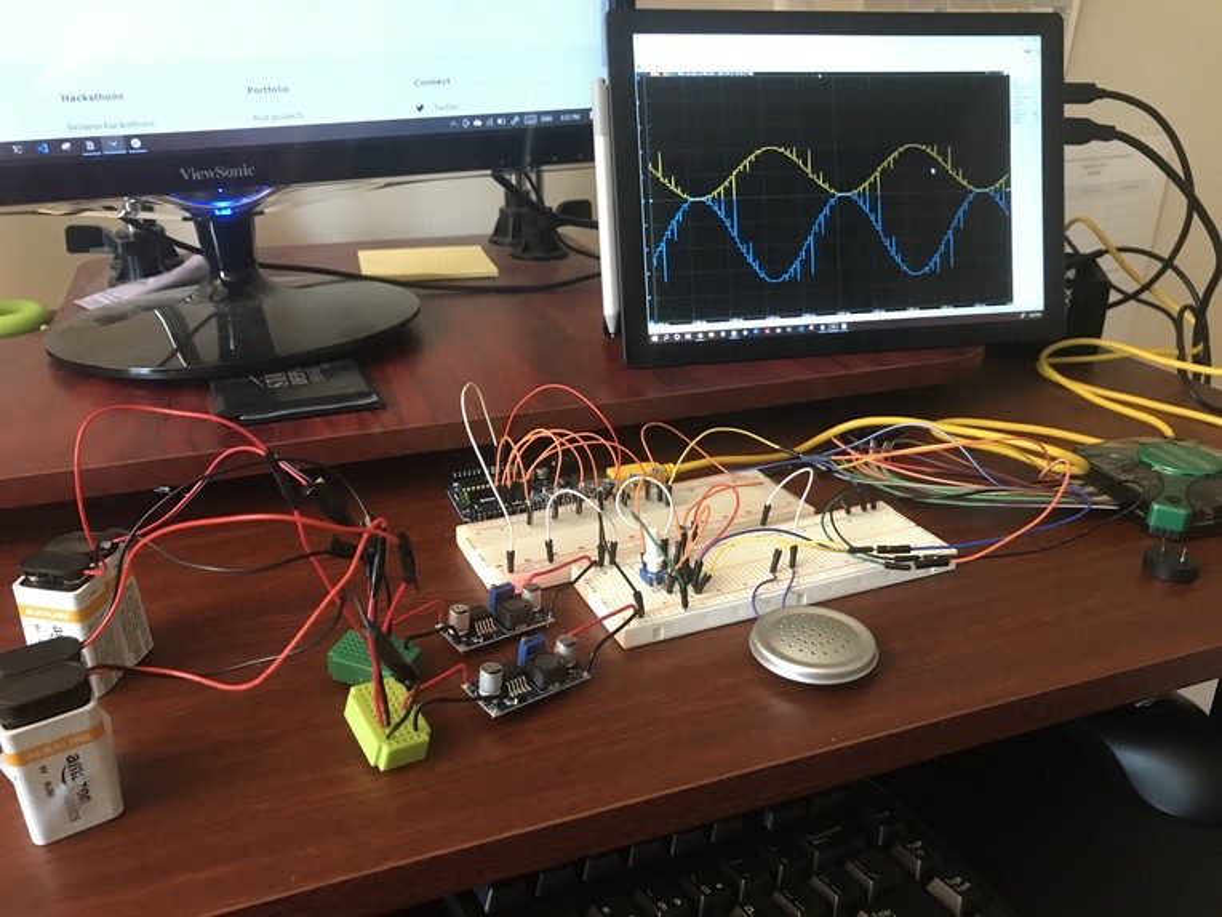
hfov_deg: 63.4
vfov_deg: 49.7
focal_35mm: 28
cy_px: 458
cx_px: 611
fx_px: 988
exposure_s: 1/9
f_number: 1.8
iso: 100
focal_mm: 3.99
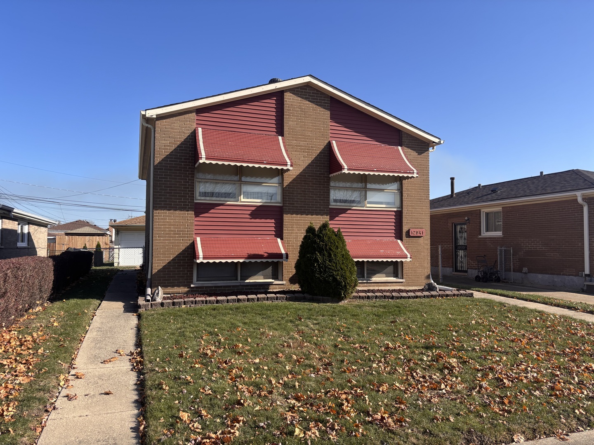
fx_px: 446
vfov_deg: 53.1
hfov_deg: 67.3
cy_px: 222
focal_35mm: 26
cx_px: 297
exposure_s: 1/2105
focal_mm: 5.96
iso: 50
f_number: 1.6
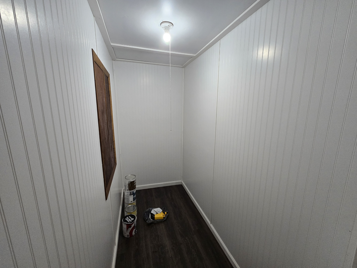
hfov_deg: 106.2
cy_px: 134
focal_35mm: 13
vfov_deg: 89.9
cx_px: 178
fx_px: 134
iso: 320
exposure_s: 1/100
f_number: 2.2
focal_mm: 2.2
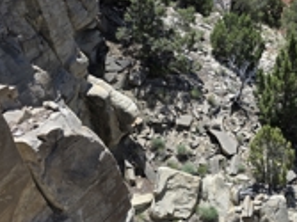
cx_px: 256
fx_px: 472
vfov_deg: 26.1
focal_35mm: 55
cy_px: 172
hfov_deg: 33.5
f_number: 1.7
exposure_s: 1/5447
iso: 80
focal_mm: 6.3
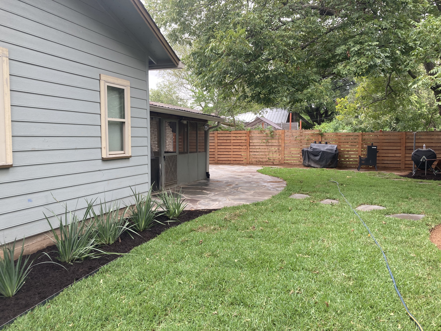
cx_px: 220
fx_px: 357
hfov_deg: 63.4
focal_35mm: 28
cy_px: 166
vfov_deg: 49.7
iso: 25
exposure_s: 1/121
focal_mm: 3.99
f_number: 1.8
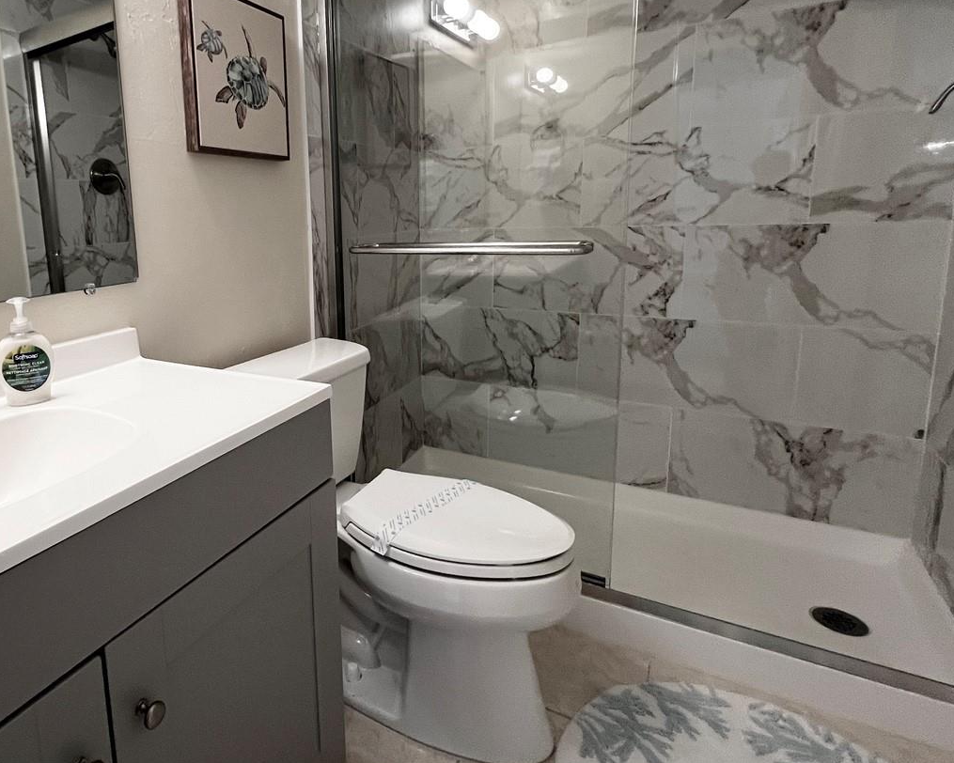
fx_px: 565
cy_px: 314
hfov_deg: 77.1
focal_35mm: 20
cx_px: 297
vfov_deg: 67.6
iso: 250
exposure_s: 1/120
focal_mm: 1.57
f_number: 1.8
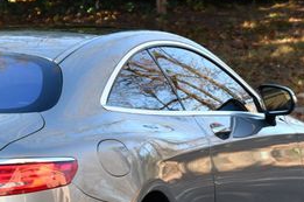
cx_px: 9
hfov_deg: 6.6
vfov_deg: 4.4
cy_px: 138
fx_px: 2630
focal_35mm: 312
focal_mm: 85
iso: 400
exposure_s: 1/250
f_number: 5.6
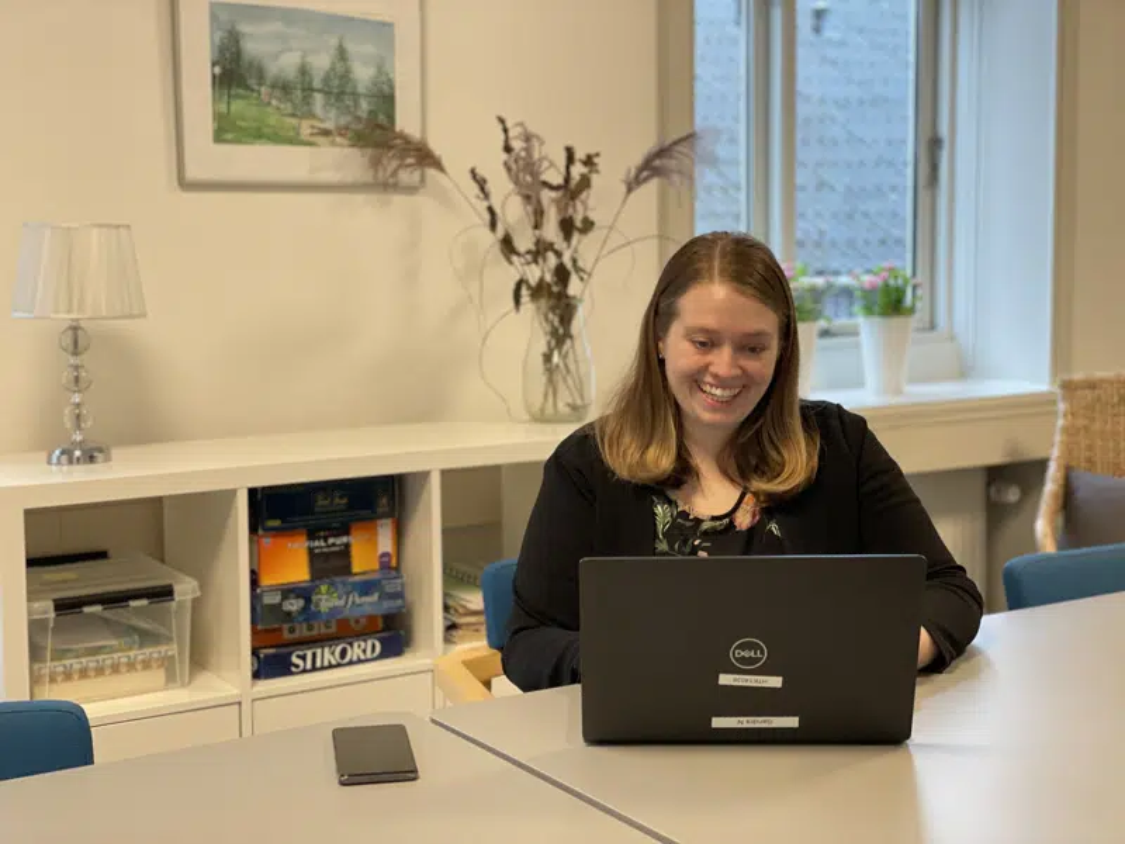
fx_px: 1690
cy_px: 422
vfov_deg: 28.0
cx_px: 562
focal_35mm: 52
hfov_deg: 36.8
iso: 160
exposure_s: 1/50
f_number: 2
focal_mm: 6
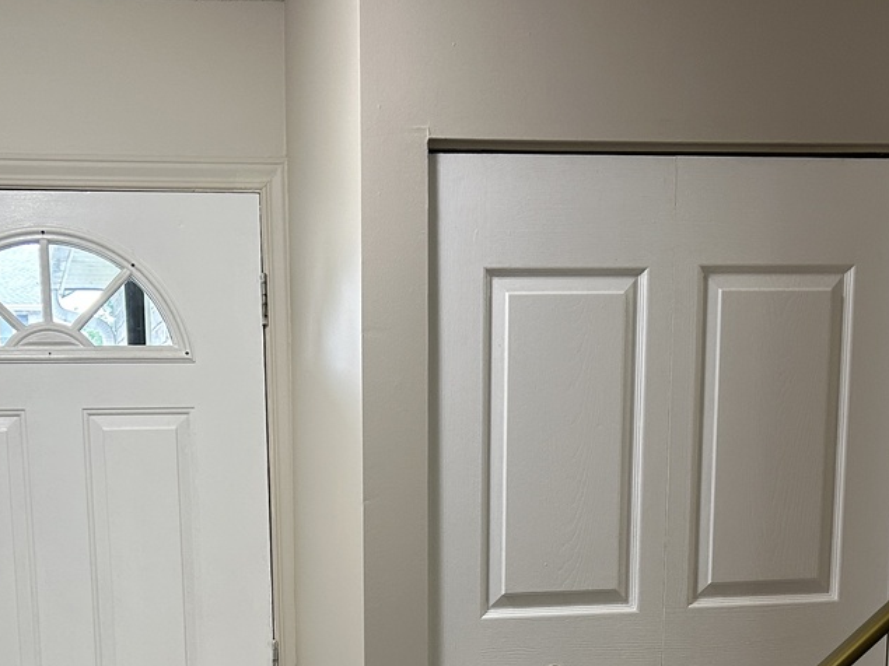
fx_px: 1515
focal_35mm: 59
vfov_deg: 23.6
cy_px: 687
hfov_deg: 32.6
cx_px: 337
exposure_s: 1/60
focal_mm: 5.7
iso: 100
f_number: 1.5
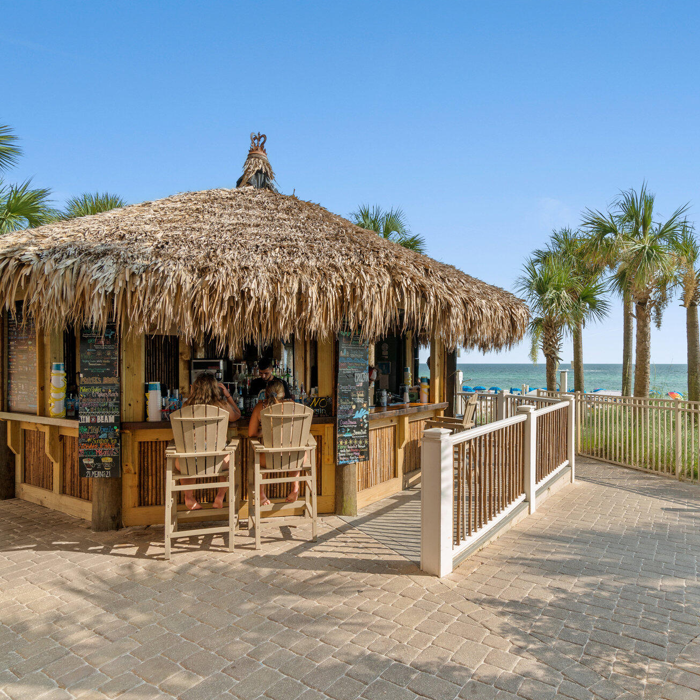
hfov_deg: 74.3
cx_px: 408
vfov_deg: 74.8
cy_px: 359
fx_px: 458
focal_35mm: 20
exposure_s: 1/80
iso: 100
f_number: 8
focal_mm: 10
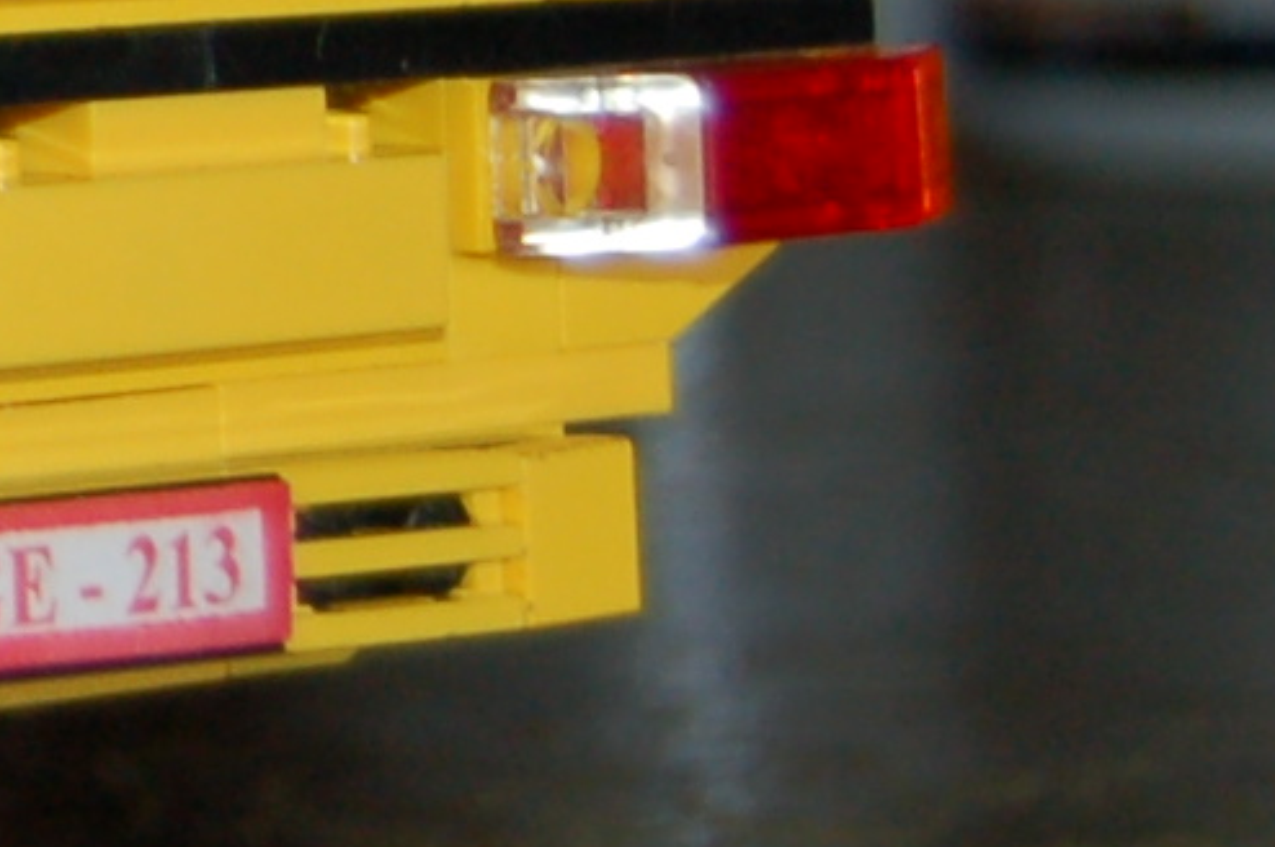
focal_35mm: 274
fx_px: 9691
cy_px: -994
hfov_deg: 6.9
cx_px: -2258
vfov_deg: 4.9
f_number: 4.2
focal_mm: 30
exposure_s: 1/60
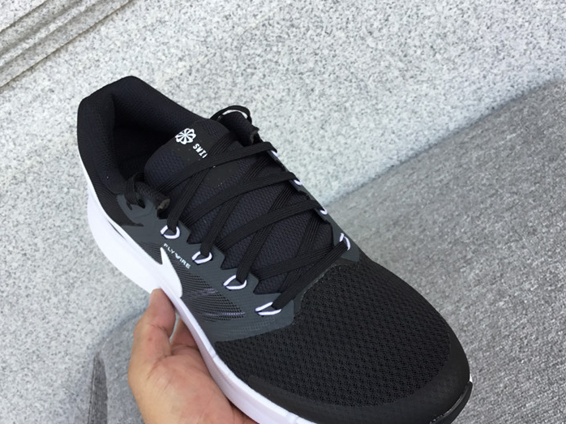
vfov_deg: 35.9
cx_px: 284
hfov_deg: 46.8
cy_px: 244
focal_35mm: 40
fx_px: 654
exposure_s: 1/146
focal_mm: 3.3
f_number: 2.4
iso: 25
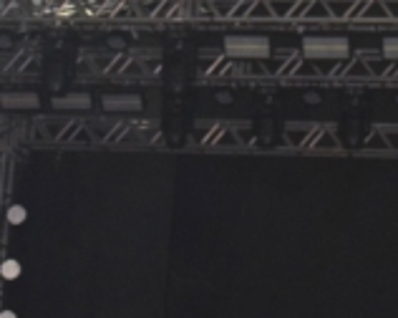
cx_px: 383
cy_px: 9
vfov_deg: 8.3
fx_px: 2176
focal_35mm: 185
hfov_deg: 10.4
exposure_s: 1/60
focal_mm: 28
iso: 2000
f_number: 4
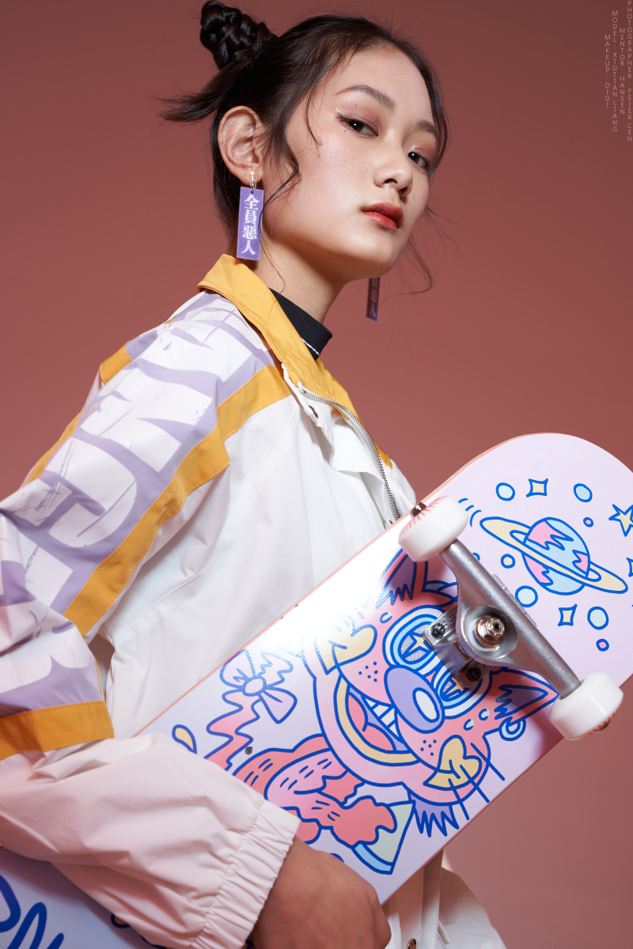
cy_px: 474
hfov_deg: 25.1
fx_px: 1424
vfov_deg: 36.9
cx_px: 316
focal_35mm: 54
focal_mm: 54
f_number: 6.3
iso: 200
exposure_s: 1/30
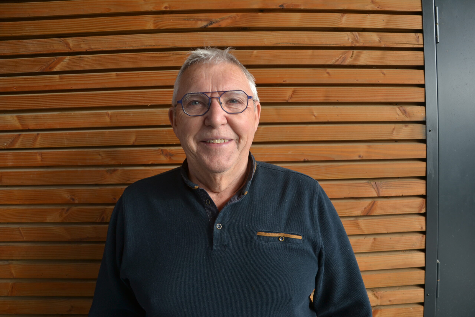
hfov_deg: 67.4
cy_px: 158
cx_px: 238
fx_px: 356
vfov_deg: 47.9
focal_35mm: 27
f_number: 3.5
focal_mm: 18
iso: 100
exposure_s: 1/160
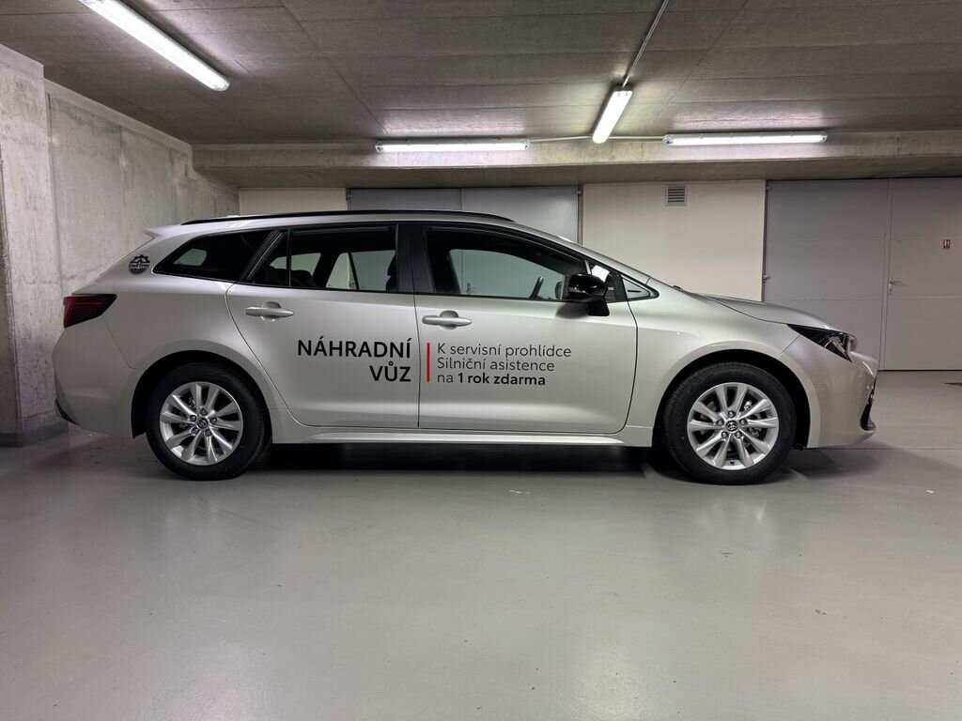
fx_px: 667
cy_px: 360
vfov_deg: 56.8
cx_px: 481
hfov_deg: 71.6
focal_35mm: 24
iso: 160
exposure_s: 1/50
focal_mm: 6.76
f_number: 1.78
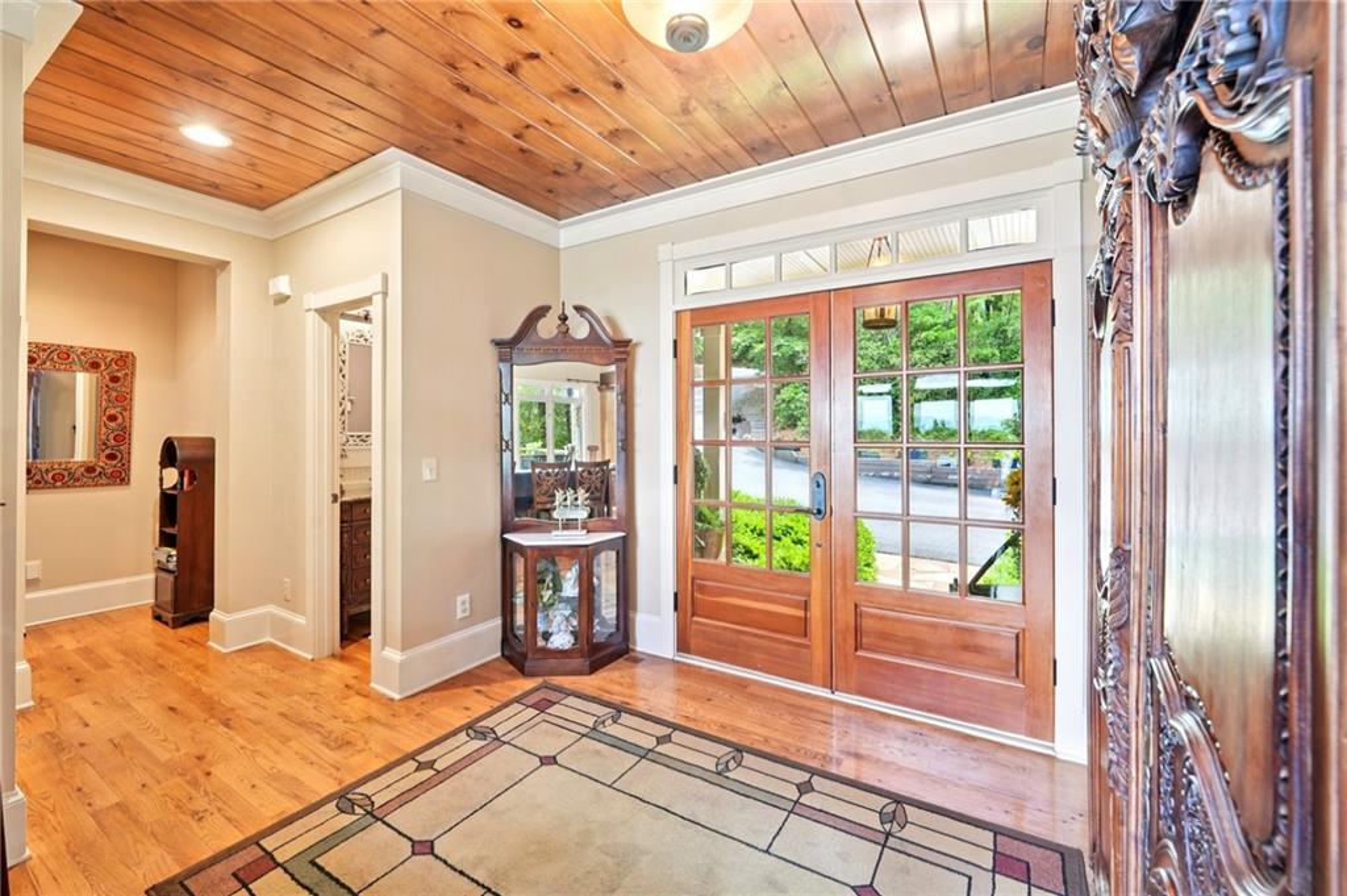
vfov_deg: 81.1
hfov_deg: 104.3
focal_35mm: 14
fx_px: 523
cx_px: 674
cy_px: 448
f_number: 8
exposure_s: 1/4
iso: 320
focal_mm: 14
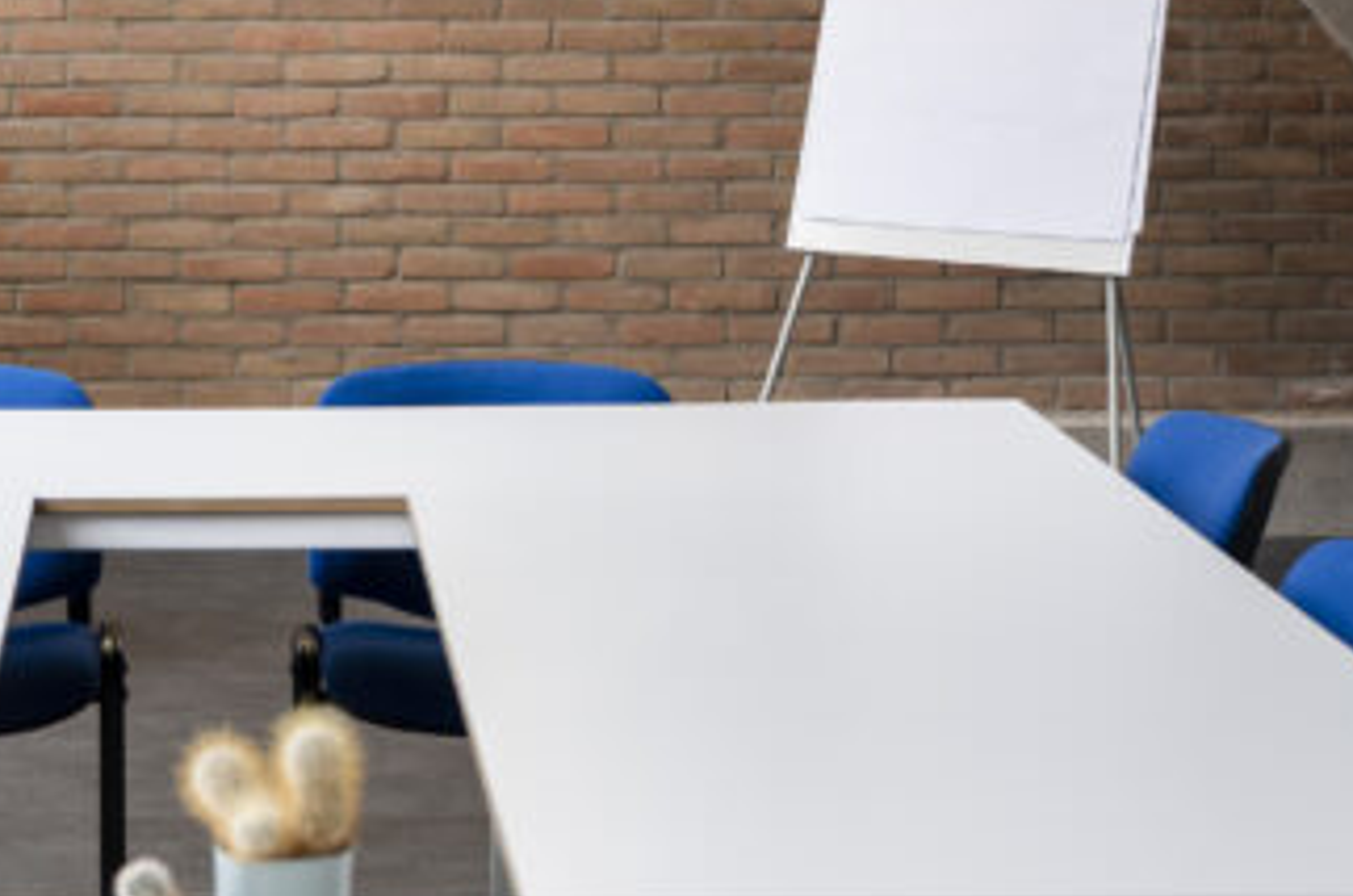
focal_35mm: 127
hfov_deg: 16.0
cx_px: 201
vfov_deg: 10.6
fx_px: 4764
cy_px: -207
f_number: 4
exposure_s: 1/10
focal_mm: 40
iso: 100
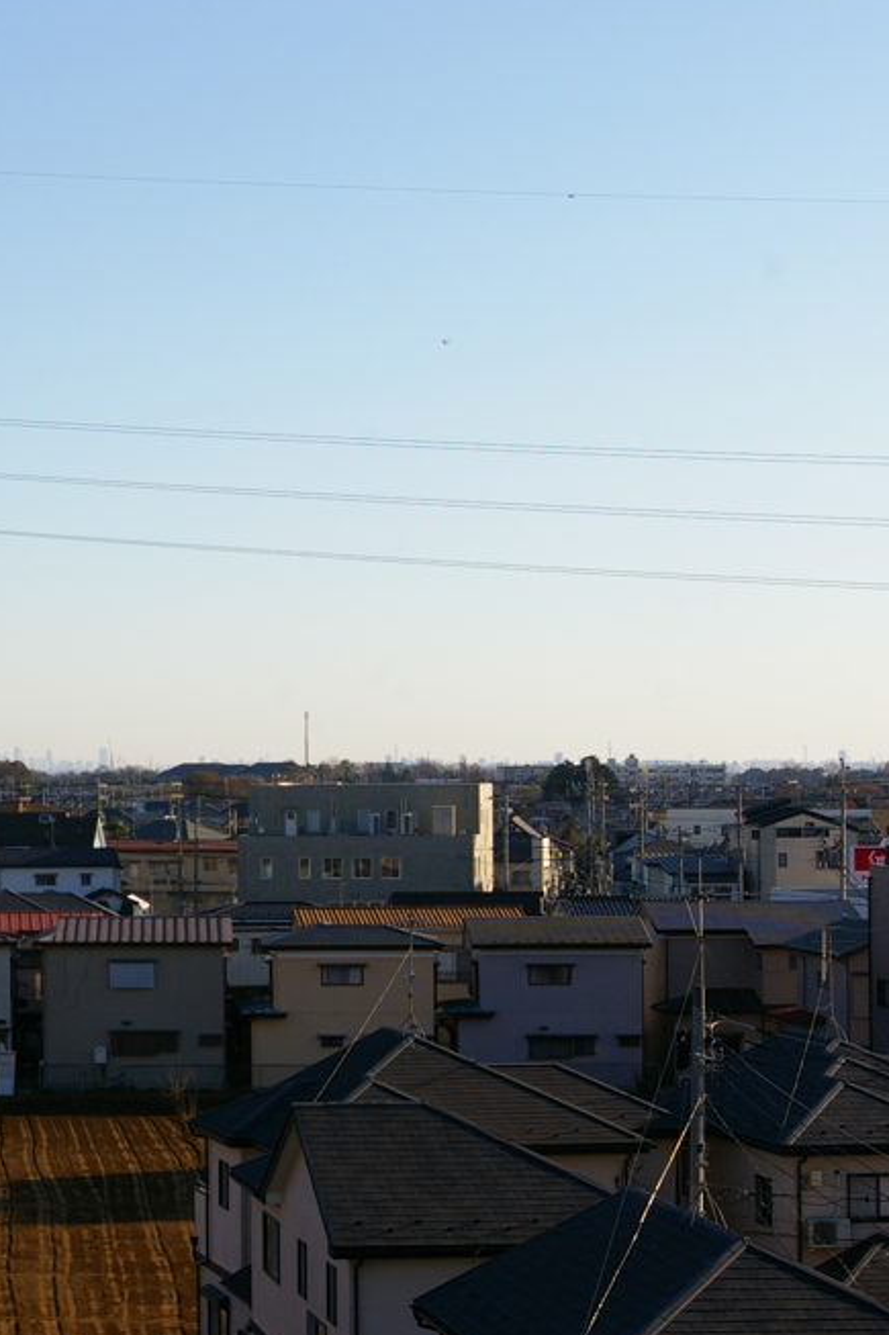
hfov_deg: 14.3
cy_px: 671
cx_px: 22
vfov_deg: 21.7
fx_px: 3483
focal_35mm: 94
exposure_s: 1/250
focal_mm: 40
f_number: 9.5
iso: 200
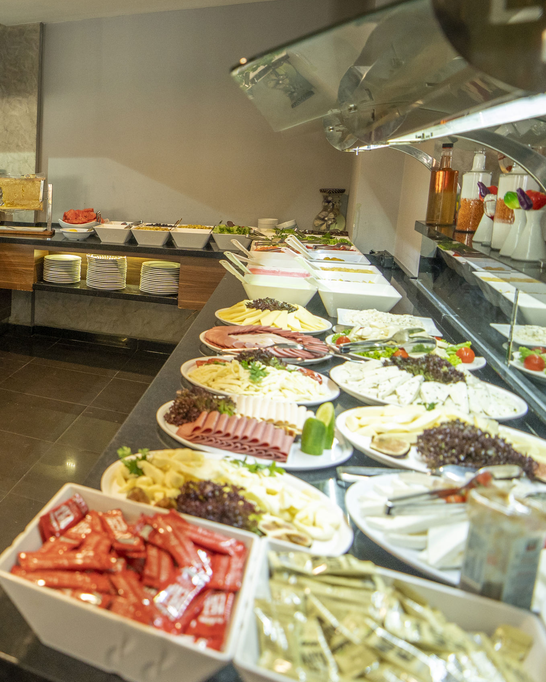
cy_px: 262
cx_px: -113
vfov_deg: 56.6
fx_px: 626
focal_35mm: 31
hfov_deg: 36.3
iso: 1000
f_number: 2.8
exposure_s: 1/100
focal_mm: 16
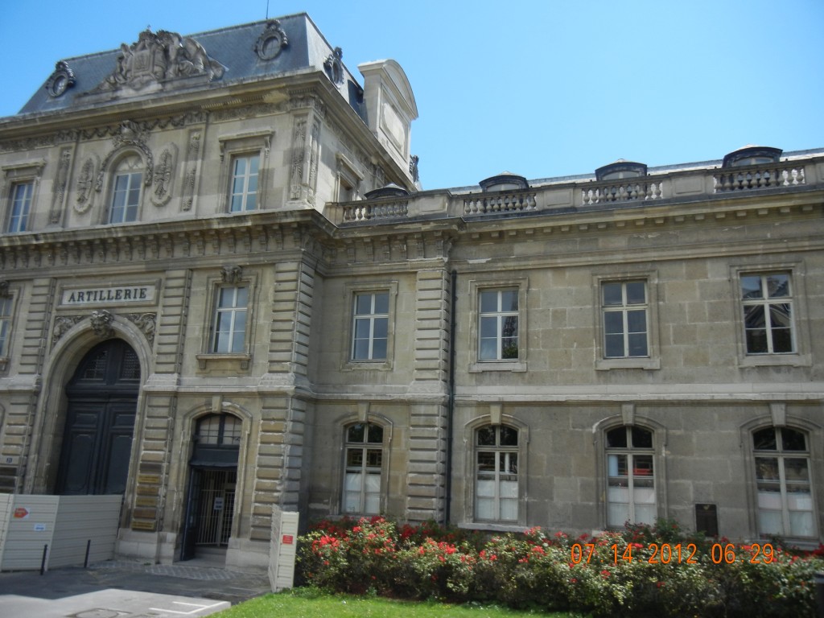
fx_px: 714
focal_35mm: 30
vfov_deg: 46.8
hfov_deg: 60.0
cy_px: 309
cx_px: 412
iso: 160
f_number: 7
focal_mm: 5.4
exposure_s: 1/294
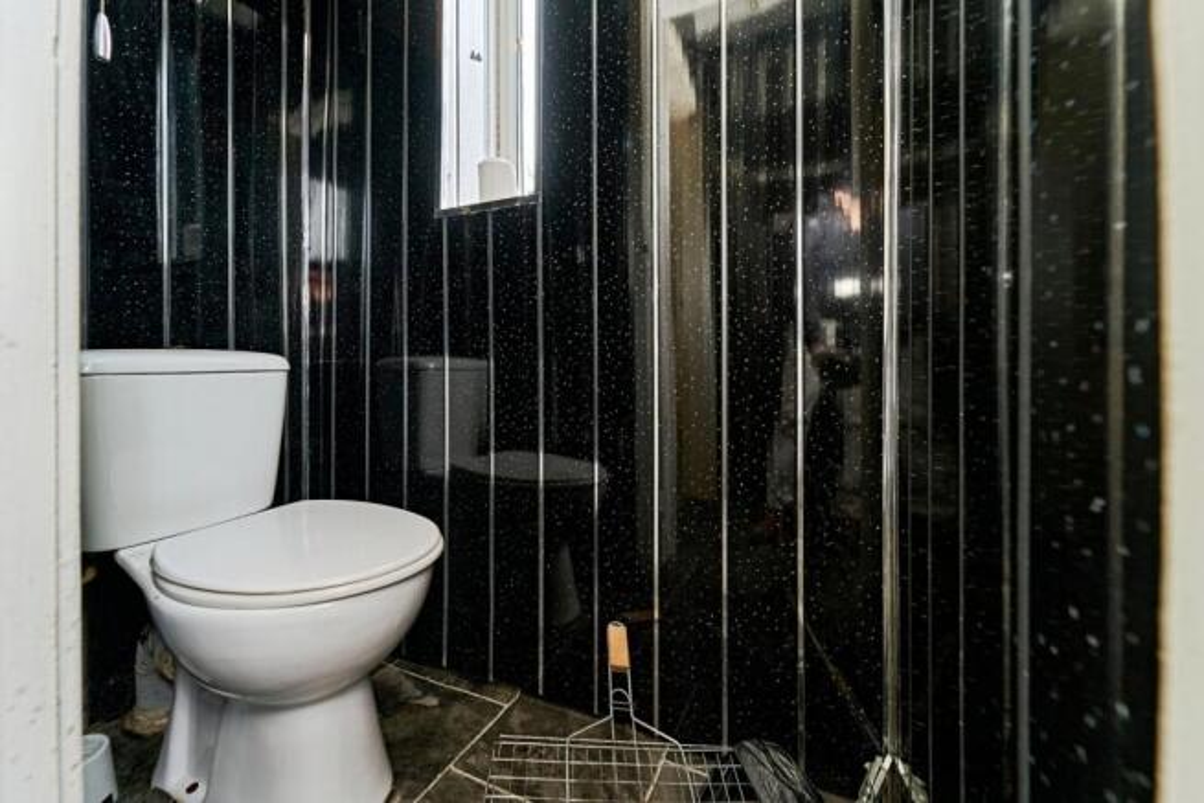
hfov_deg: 104.2
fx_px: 468
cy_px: 402
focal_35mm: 14
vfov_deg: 81.2
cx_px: 602
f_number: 8
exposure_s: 1/13
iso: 400
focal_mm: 14
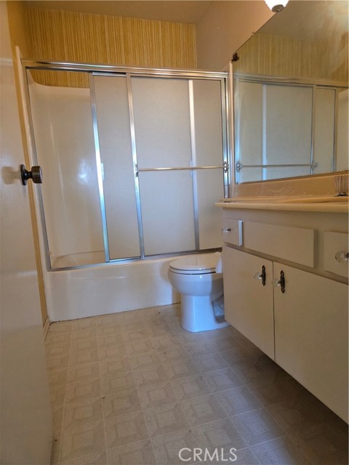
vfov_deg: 73.9
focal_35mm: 23
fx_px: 309
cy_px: 232
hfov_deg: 58.9
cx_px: 174
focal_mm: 5.4
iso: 500
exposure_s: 1/120
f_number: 1.8
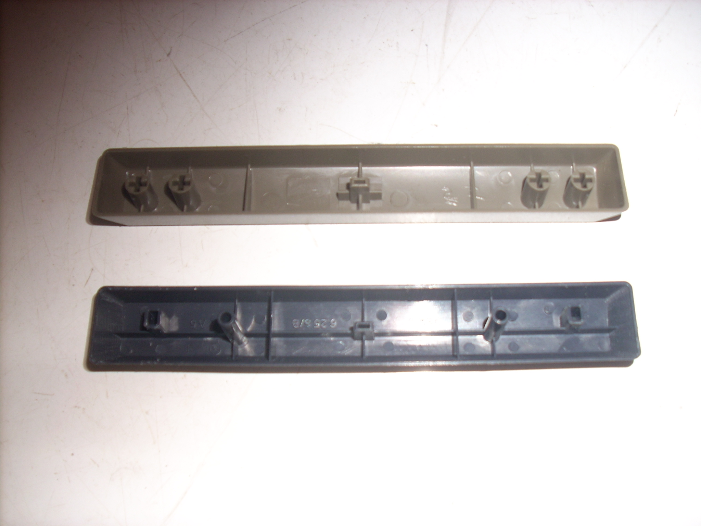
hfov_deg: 50.1
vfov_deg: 38.7
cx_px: 350
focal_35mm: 37
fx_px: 749
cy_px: 263
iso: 64
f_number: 2.8
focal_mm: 6.2
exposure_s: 1/60
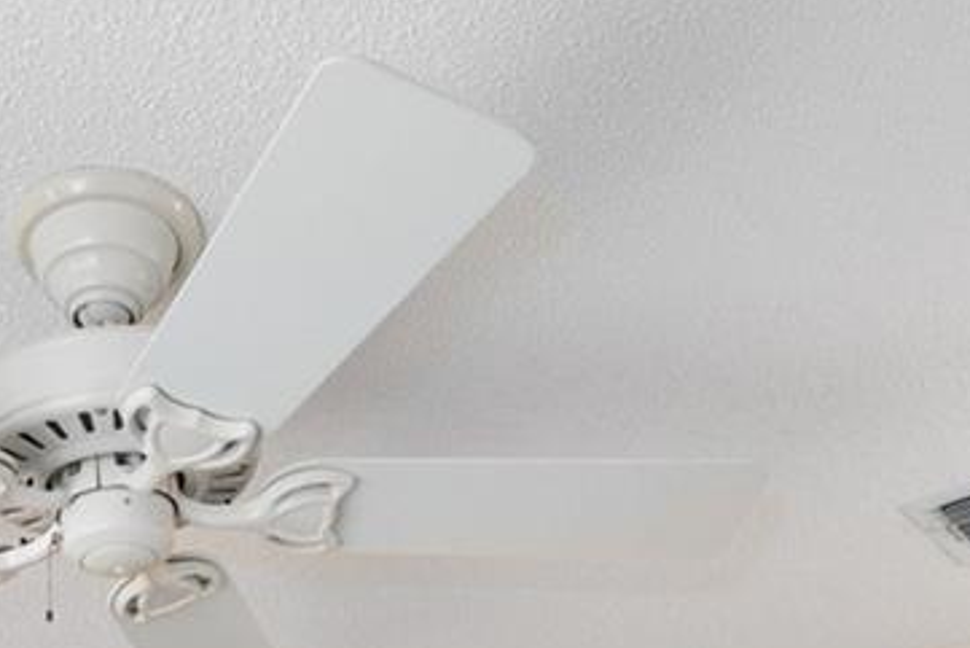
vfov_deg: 16.5
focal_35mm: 62
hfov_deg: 31.3
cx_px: 150
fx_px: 1671
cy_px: 1304
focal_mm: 14
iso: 320
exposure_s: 1/40
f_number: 8
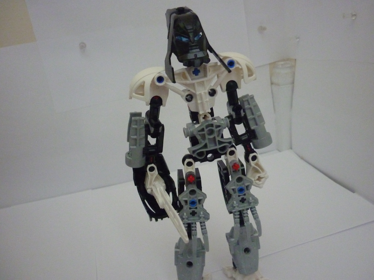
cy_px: 140
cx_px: 187
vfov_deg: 42.9
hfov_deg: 55.4
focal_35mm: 33
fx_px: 357
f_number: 2.8
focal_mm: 5.5
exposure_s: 1/20
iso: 800
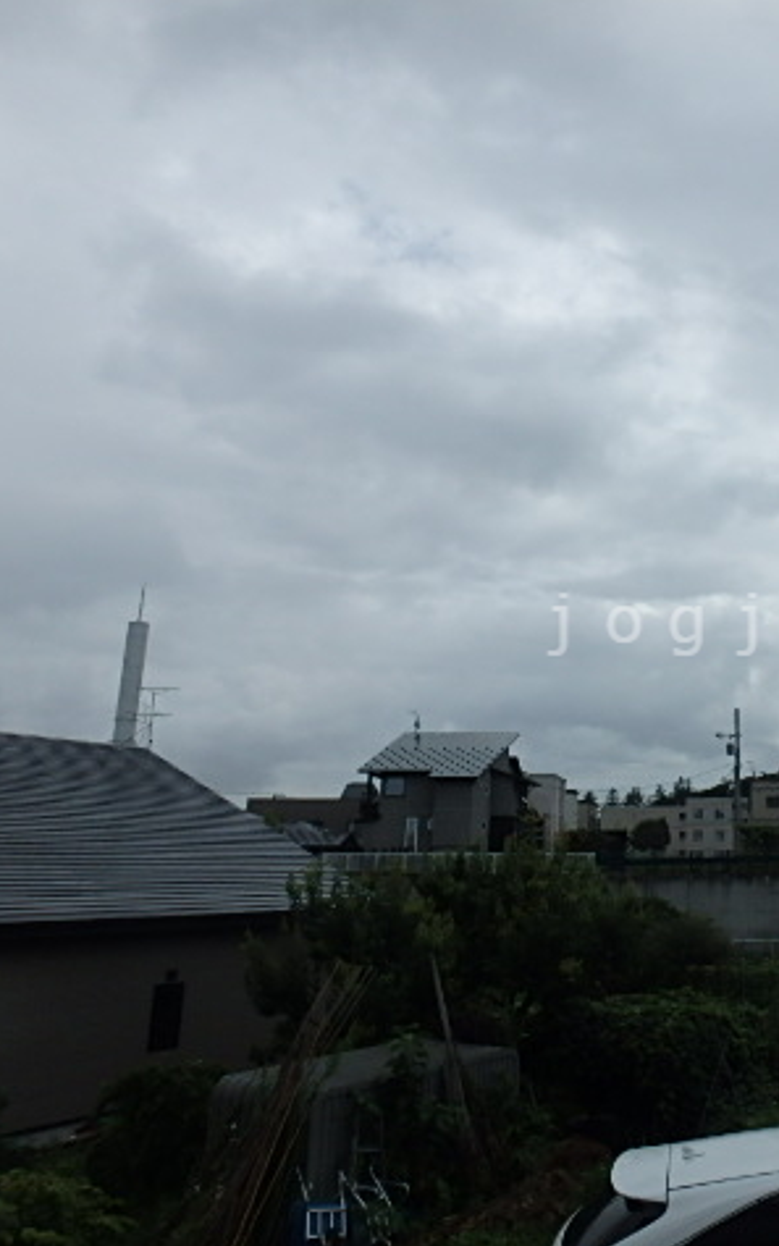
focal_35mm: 30
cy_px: 624
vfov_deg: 62.9
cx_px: 727
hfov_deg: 38.4
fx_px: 1019
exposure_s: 1/1250
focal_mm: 3.7
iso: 125
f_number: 6
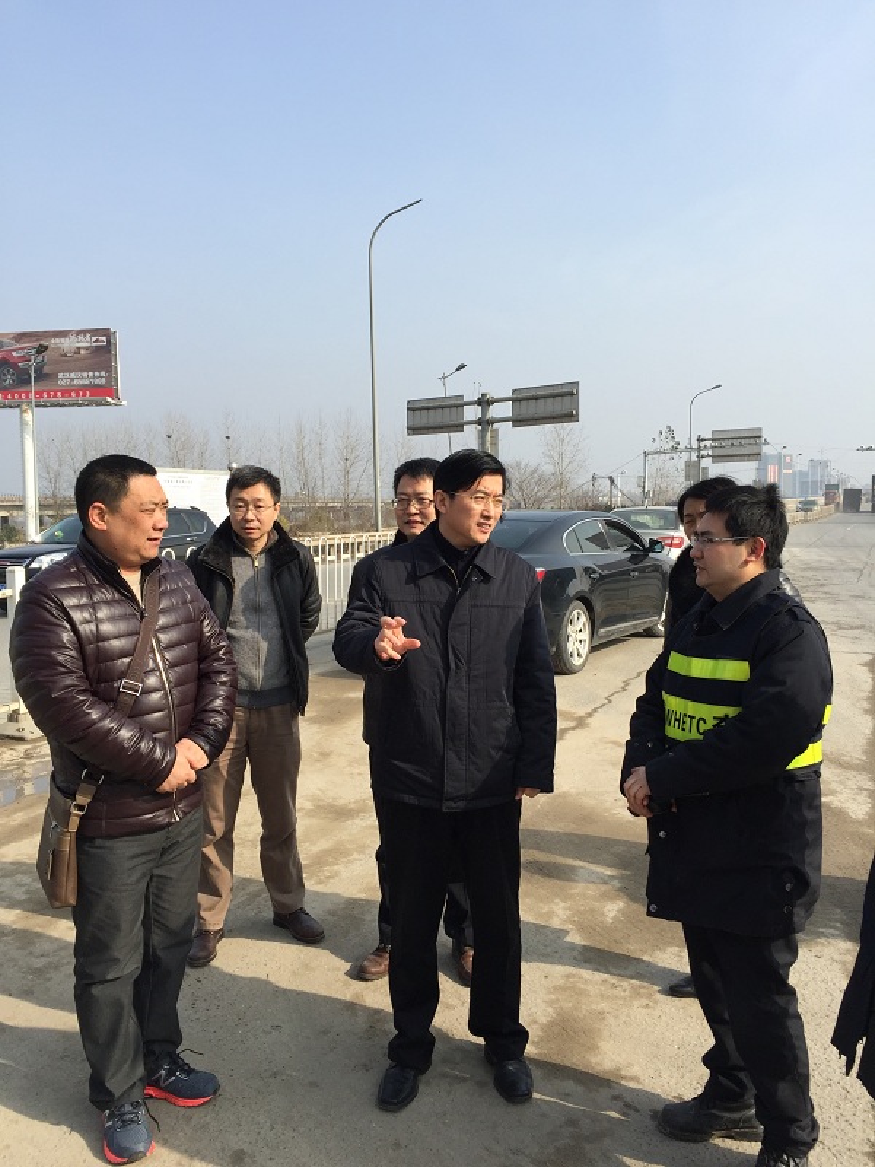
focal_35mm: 29
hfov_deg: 48.2
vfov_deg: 61.7
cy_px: 584
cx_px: 438
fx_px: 977
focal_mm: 4.15
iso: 32
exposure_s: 1/1236
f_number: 2.2
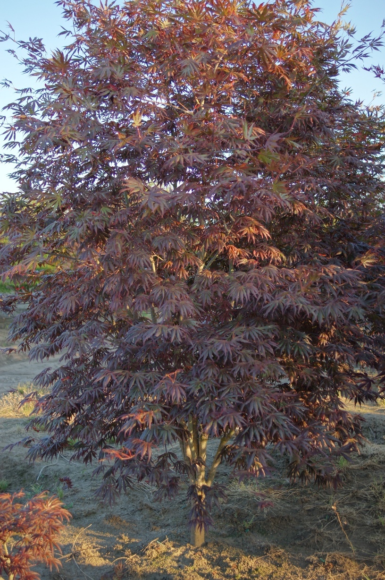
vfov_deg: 43.6
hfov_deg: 29.8
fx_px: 723
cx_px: 192
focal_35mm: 45
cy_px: 290
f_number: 3.2
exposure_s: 1/60
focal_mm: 30
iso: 100
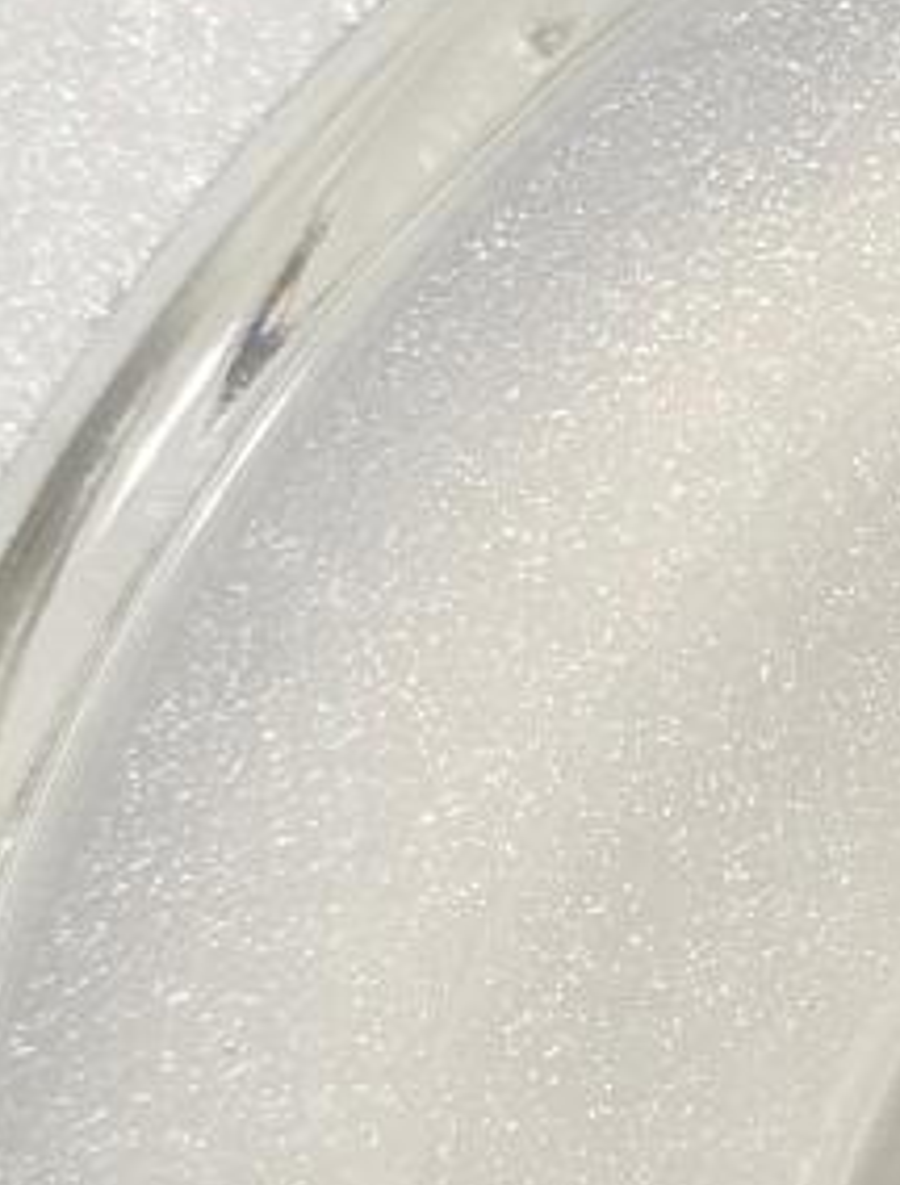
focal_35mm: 343
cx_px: 1900
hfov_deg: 4.3
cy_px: 565
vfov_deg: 5.8
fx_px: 11793
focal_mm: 5.56
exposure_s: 1/100
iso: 125
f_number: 16
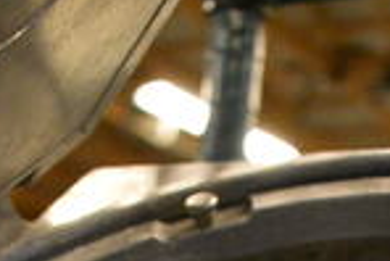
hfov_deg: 18.4
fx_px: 1204
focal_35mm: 111
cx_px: 224
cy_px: 504
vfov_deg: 11.3
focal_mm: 18
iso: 4500
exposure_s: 1/125
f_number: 3.5
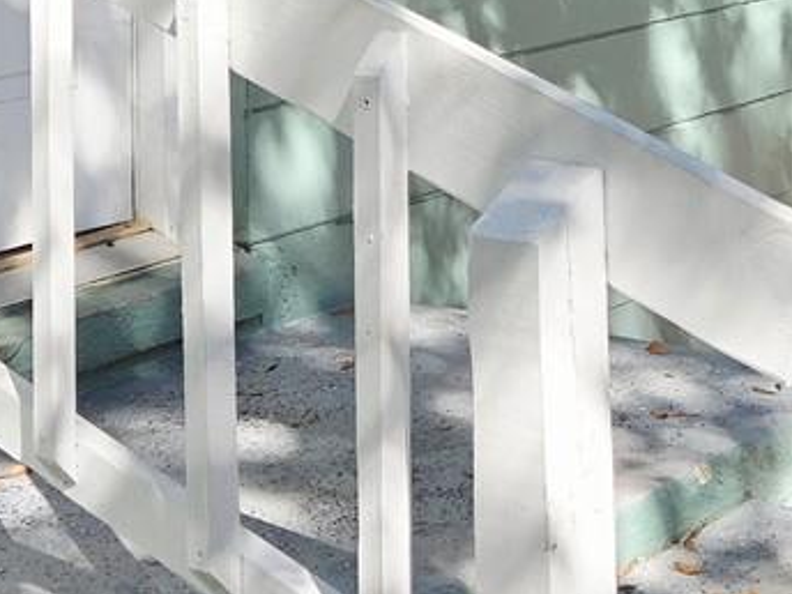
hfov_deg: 18.3
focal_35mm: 107
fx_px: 2448
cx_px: 539
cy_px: -401
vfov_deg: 12.8
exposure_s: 1/666
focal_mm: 5.4
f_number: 1.8
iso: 25
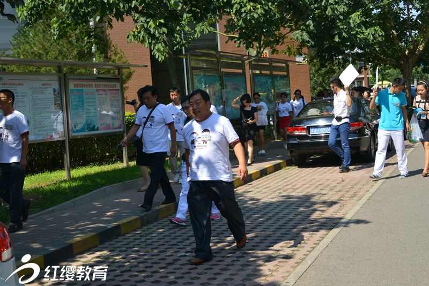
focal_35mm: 55
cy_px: 143
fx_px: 656
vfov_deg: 24.6
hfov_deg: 36.2
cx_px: 214
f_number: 13
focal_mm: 55
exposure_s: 1/640
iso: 800
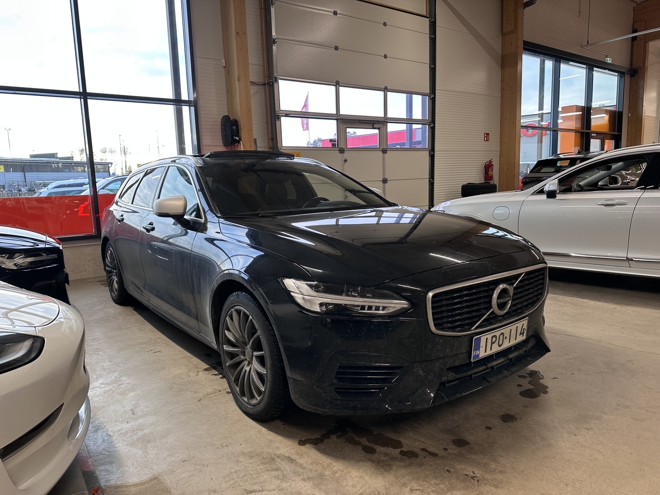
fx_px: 458
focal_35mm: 24
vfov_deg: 56.8
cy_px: 248
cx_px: 330
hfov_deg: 71.6
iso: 64
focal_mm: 6.86
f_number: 1.78
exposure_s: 1/62
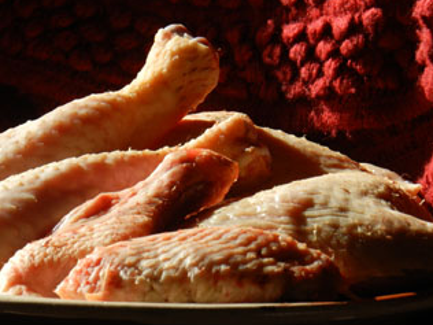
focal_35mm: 362
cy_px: 163
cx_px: 188
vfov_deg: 4.1
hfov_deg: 5.5
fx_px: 4528
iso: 160
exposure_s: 1/200
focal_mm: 55
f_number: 7.1
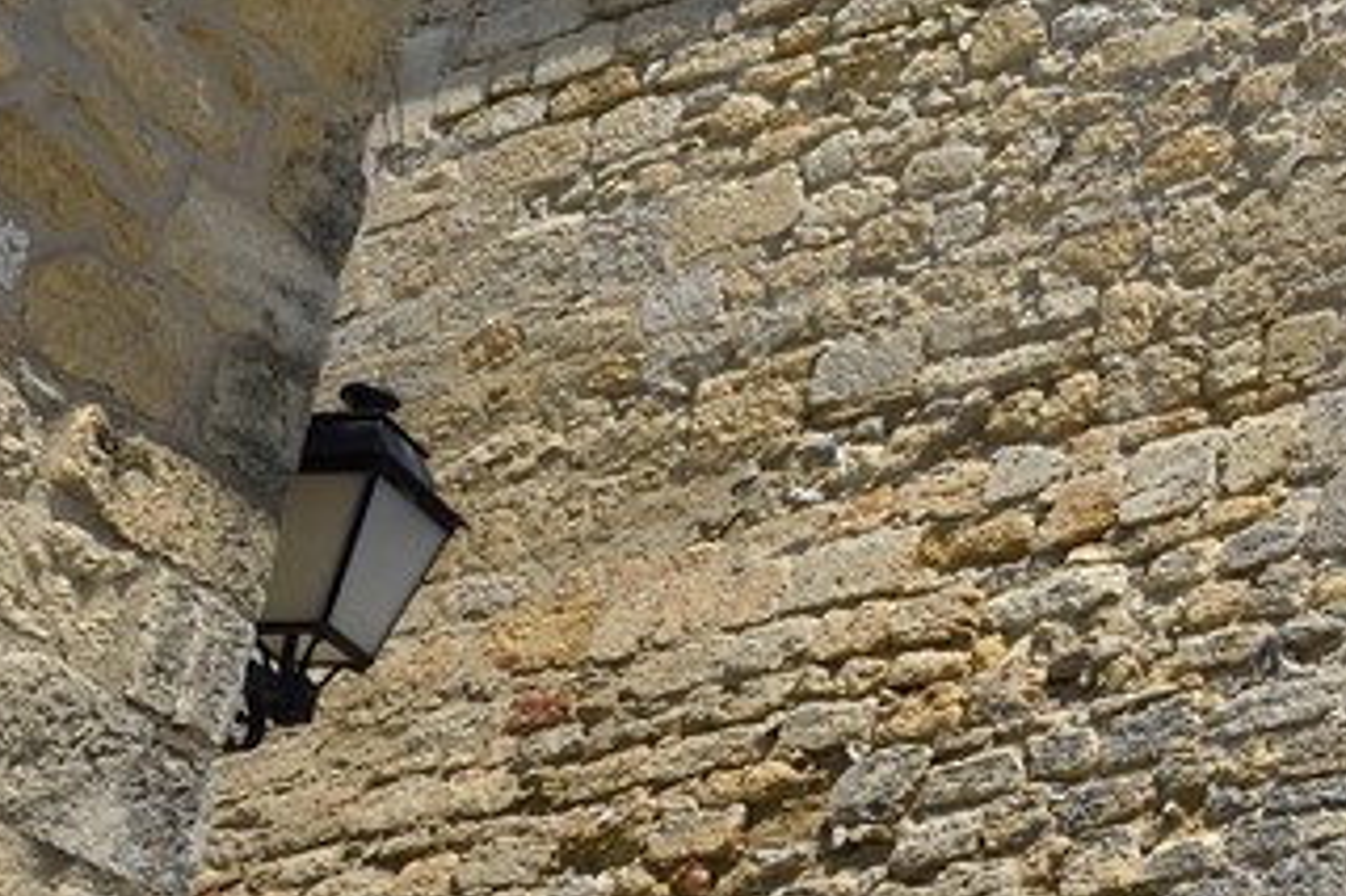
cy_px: 383
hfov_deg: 13.5
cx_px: 3028
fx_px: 4484
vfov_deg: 11.4
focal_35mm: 120
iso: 200
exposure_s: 1/250
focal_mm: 24
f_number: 14
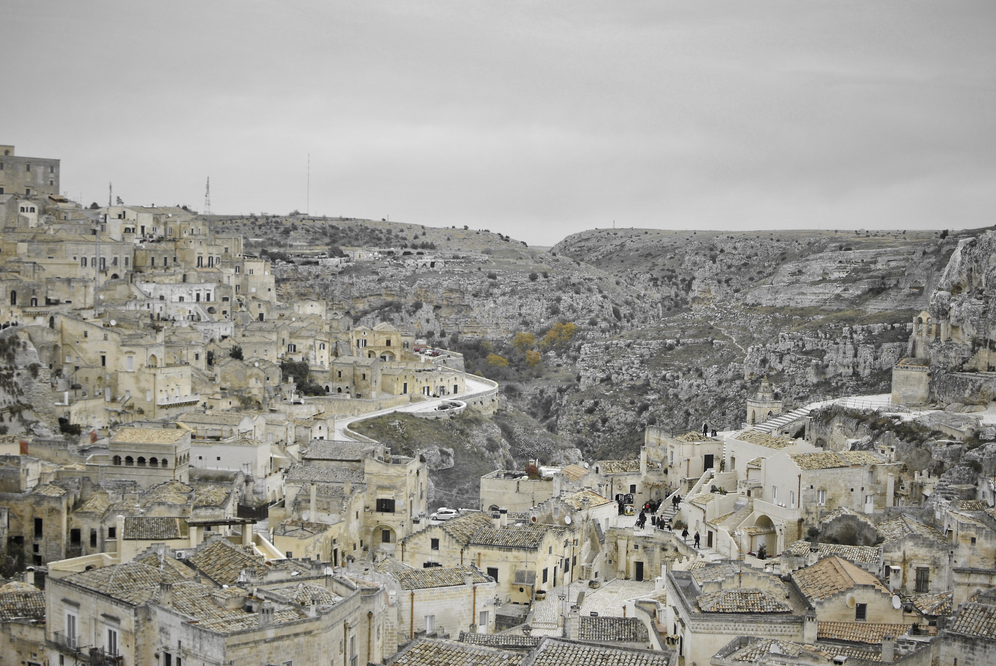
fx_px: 1454
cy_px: 333
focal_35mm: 52
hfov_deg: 37.8
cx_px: 498
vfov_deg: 25.8
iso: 100
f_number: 1.8
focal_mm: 35
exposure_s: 1/640
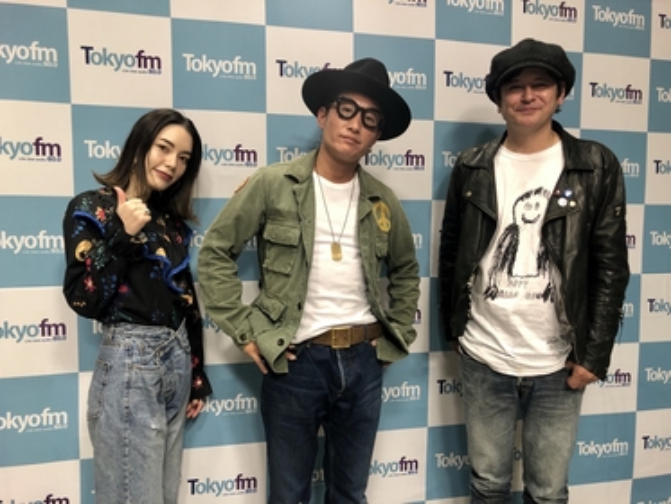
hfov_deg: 63.4
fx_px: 543
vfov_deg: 49.8
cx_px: 336
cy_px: 252
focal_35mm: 28
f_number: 1.8
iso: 50
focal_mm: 3.99
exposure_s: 1/17
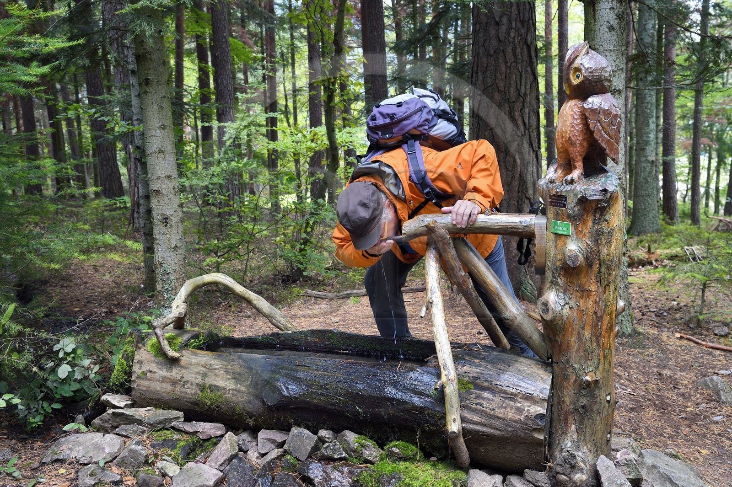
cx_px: 366
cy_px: 244
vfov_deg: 35.0
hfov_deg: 50.7
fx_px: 772
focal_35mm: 38
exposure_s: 1/50
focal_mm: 38
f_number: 7.1
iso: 800
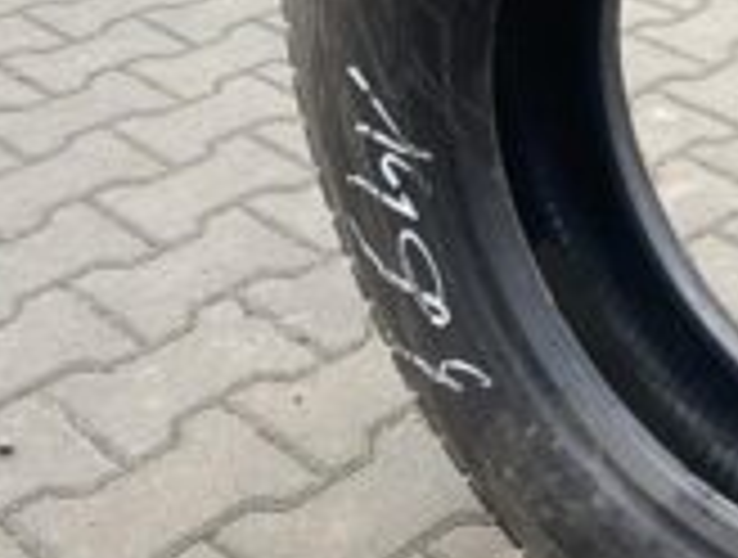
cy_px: 173
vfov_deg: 21.6
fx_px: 1454
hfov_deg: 26.9
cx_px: 738
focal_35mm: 68
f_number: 1.8
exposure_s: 1/50
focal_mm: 4.25
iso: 64
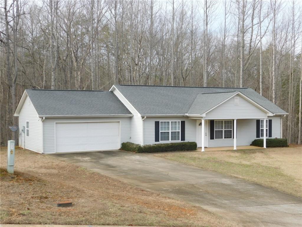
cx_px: 151
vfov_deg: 28.6
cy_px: 114
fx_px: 445
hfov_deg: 37.5
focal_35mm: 51
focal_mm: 9
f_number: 3.8
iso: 125
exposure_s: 1/320
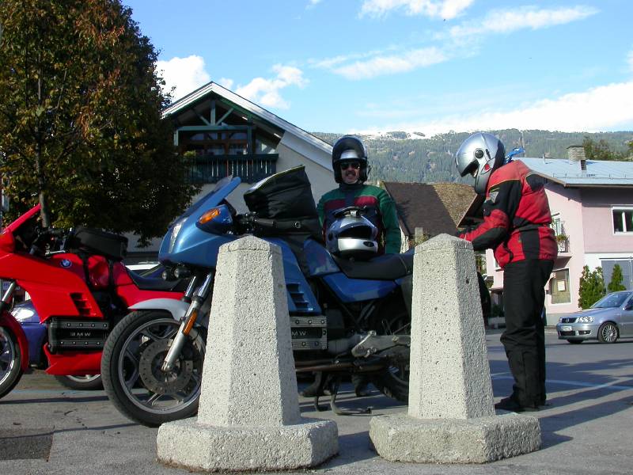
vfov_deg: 37.7
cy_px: 238
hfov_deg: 49.0
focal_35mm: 38
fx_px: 695
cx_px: 316
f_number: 6.7
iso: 100
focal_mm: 7.85
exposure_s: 1/138
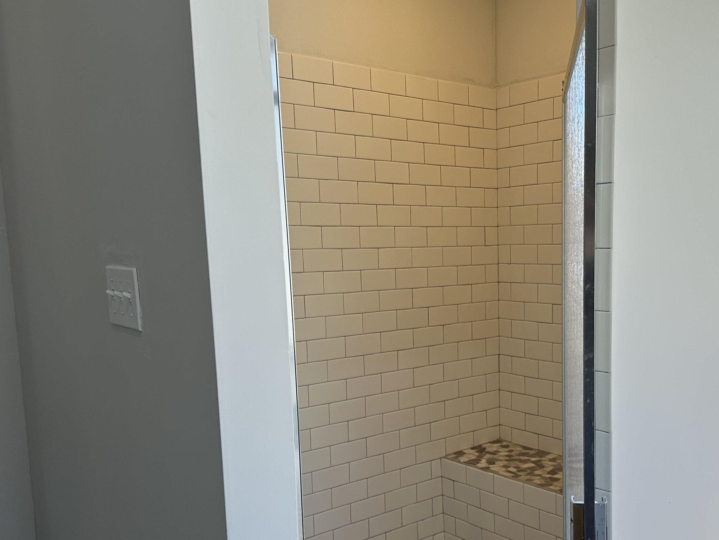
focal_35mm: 36
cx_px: 470
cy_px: 343
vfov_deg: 39.4
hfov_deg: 50.6
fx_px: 748
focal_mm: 6.86
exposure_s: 1/370
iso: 80
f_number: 1.78
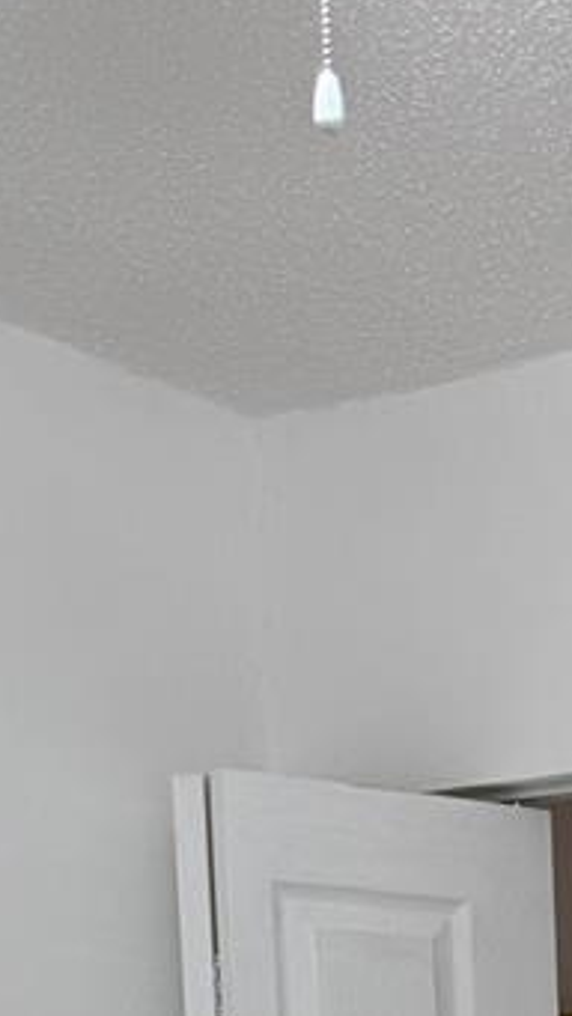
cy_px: 1606
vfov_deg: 19.5
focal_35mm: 92
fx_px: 2479
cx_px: 983
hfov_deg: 12.2
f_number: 1.78
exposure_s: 1/60
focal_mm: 6.76
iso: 125
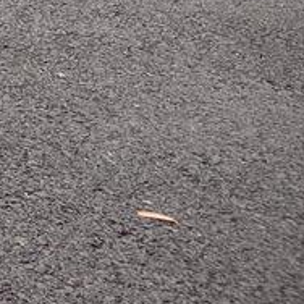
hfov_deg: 7.1
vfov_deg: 10.1
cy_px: -619
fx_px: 1242
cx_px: -1074
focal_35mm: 125
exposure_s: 1/400
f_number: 10
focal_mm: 16
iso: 200
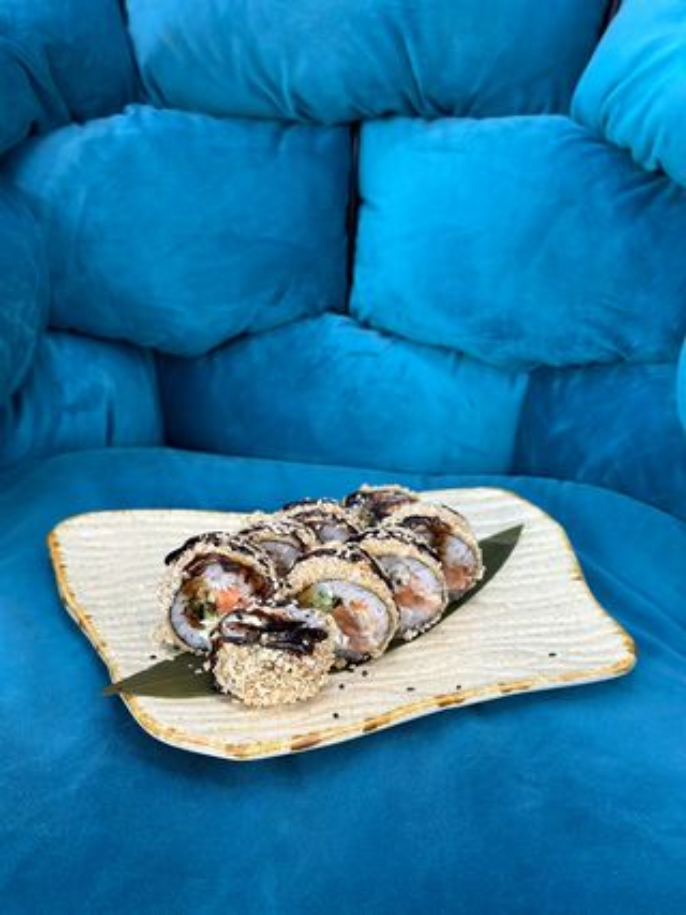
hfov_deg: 30.3
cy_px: 458
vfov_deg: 39.7
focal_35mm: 48
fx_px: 1269
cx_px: 343
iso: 200
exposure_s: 1/50
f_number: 1.8
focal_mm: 6.86
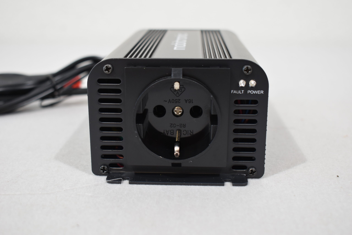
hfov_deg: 41.1
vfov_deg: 28.1
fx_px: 469
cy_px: 118
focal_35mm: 48
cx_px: 176
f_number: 5.6
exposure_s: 1/60
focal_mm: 32
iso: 560
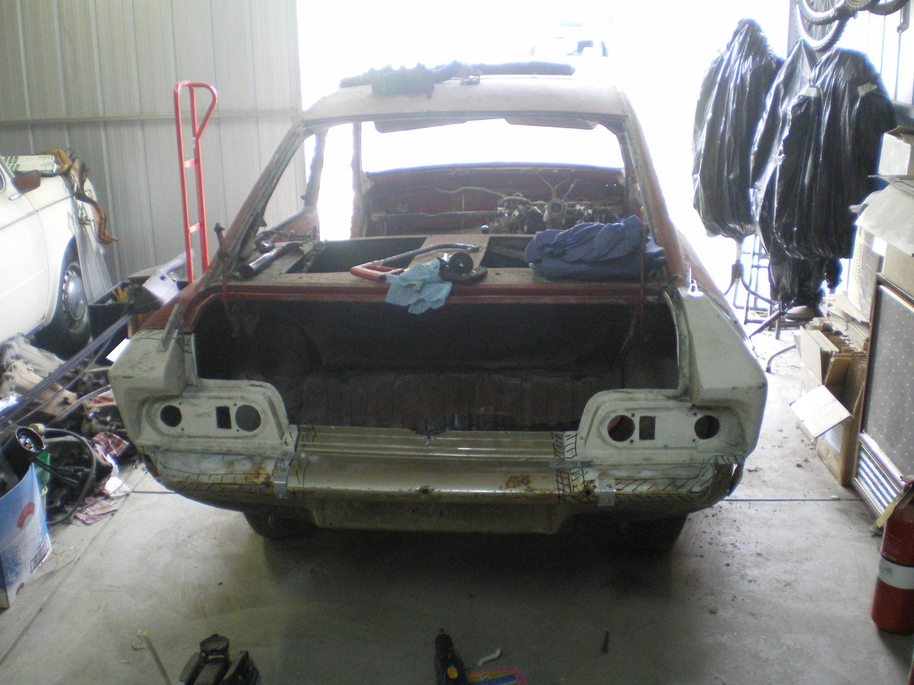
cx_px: 457
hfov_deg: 49.0
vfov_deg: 37.7
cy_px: 342
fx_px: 1003
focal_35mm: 38
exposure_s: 1/30
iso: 400
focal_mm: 6.3
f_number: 3.1
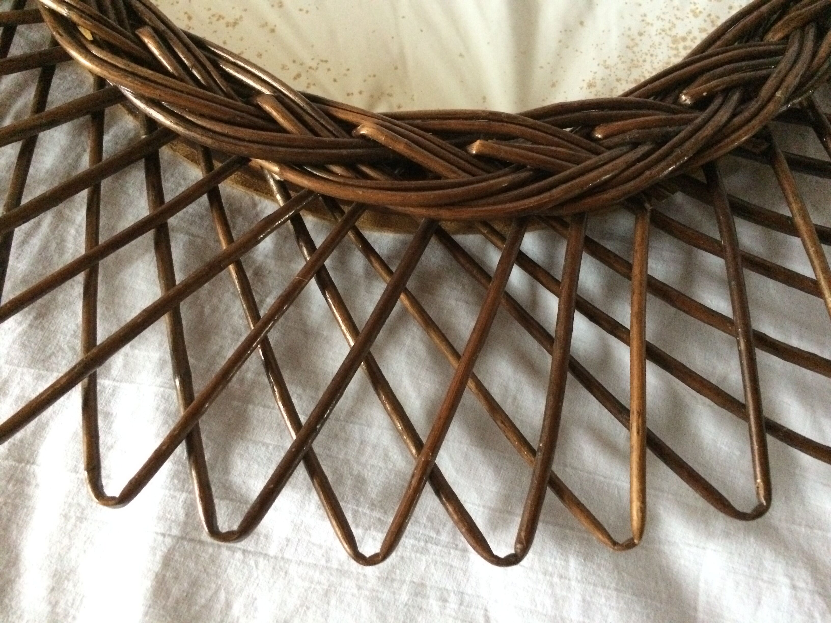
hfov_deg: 61.7
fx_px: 696
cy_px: 312
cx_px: 416
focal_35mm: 29
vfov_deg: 48.2
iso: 640
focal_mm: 4.15
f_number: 2.2
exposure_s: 1/17
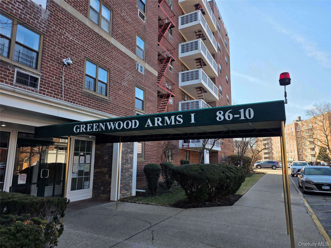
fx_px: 220
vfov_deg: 58.9
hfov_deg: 73.9
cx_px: 166
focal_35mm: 23
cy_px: 124
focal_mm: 6.25
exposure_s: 1/2192
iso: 80
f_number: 1.7
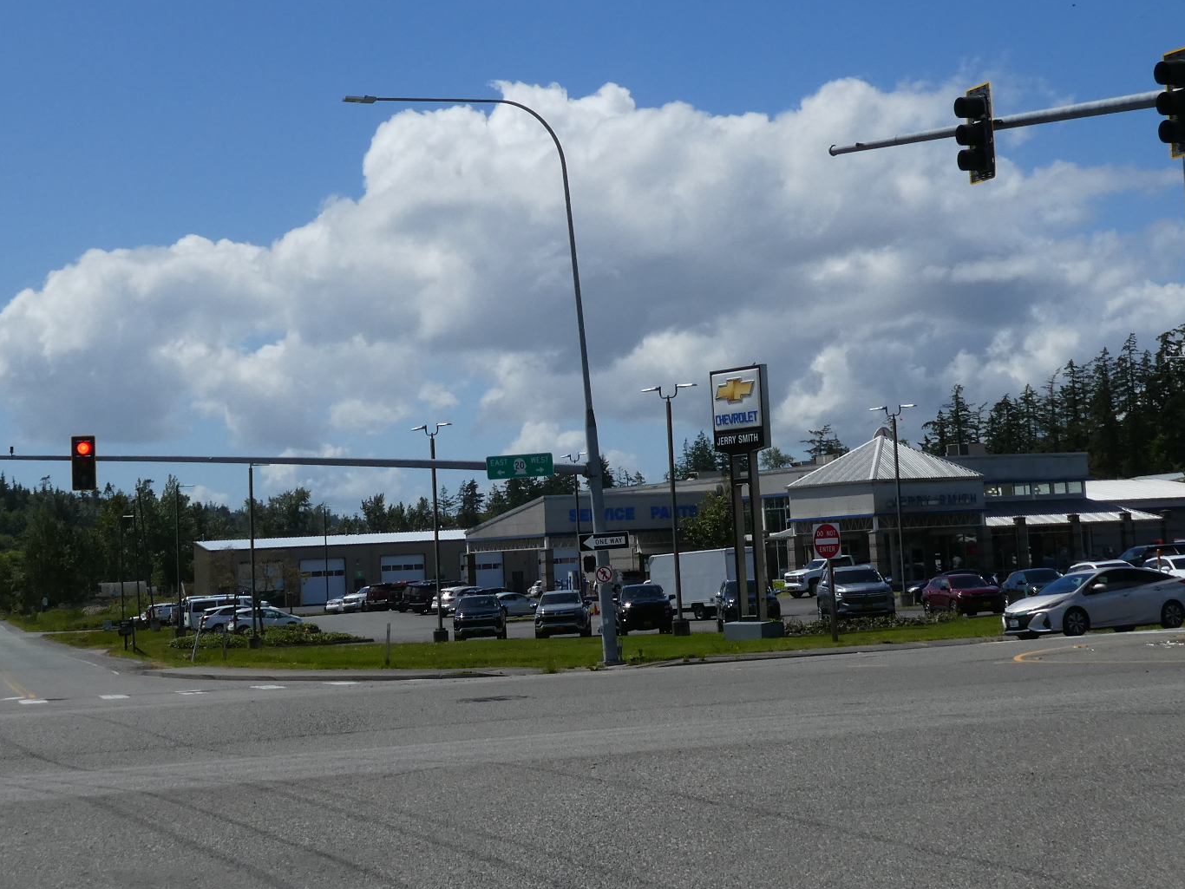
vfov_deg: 22.5
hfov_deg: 29.8
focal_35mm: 65
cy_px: 277
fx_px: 2226
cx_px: 526
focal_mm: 6.7
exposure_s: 1/800
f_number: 5
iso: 80
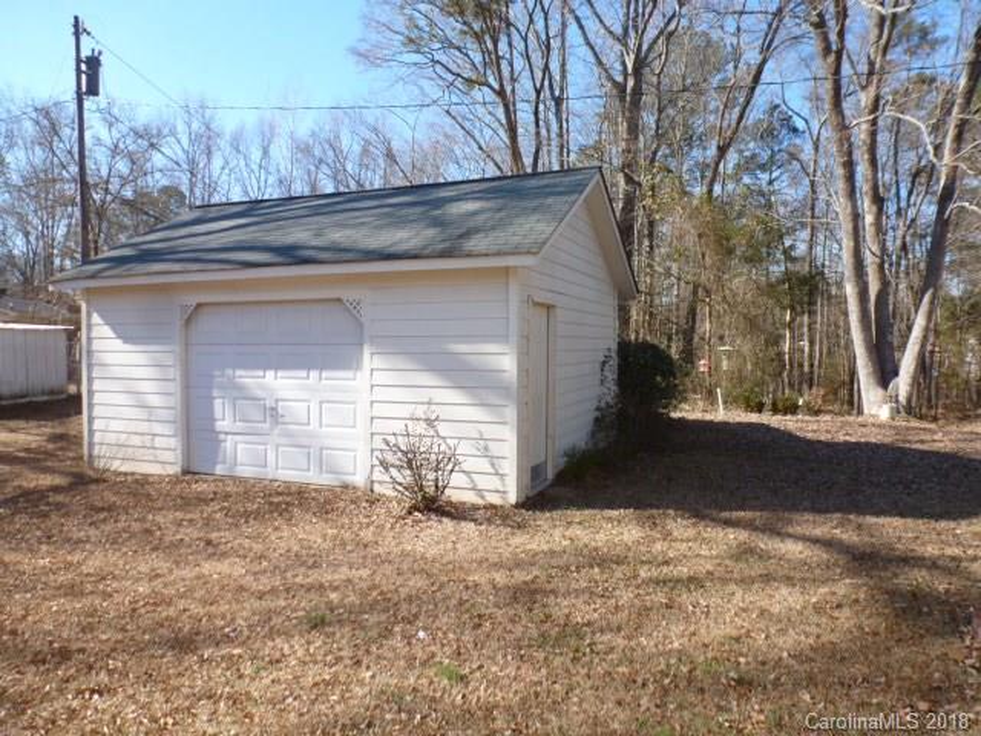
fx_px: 680
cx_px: 490
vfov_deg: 56.8
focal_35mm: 24
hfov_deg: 71.6
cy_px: 368
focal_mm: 4.3
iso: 100
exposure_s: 1/400
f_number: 3.3
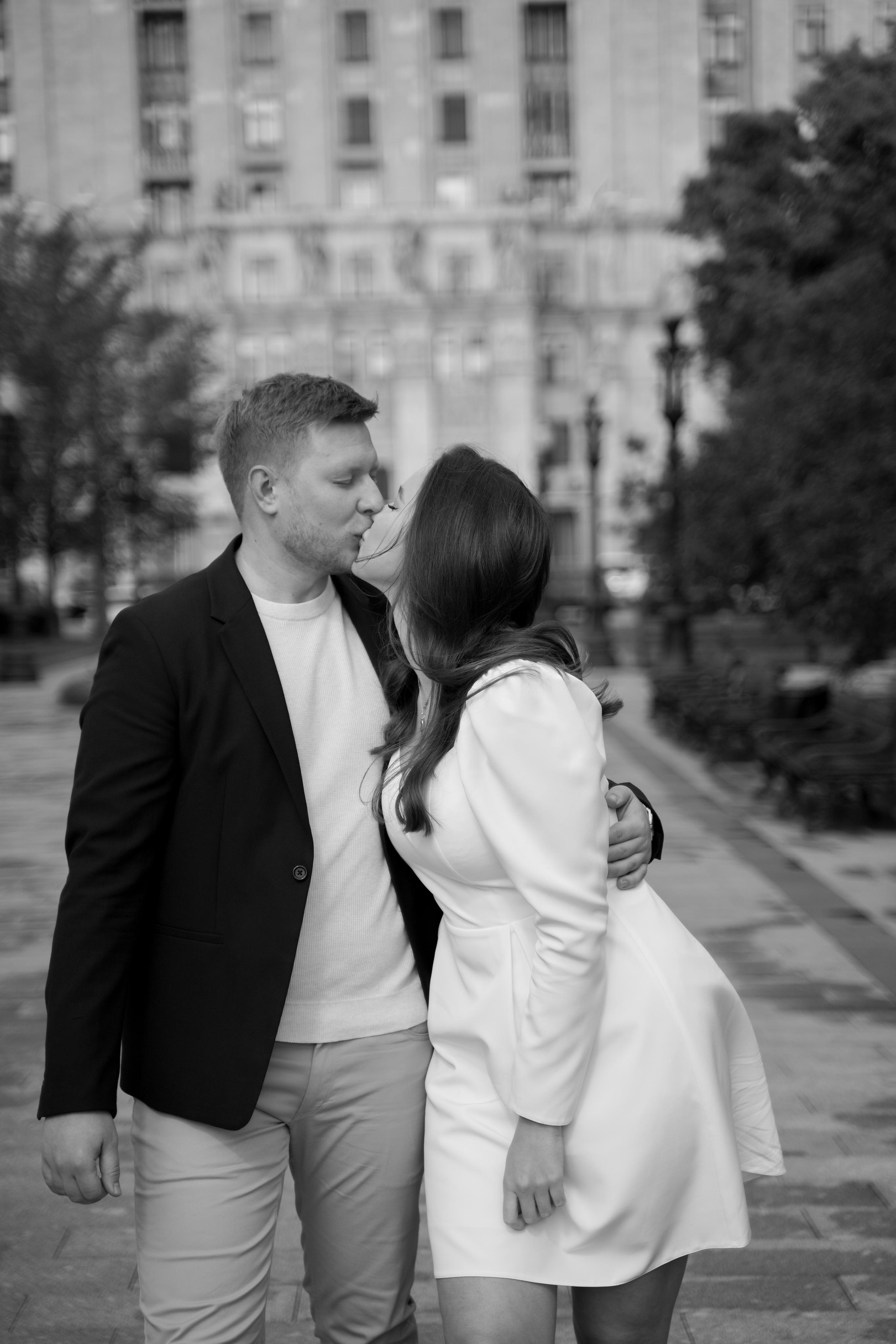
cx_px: 448
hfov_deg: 18.9
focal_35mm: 72
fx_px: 2688
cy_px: 672
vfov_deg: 28.1
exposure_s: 1/2000
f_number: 2.8
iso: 100
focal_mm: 72
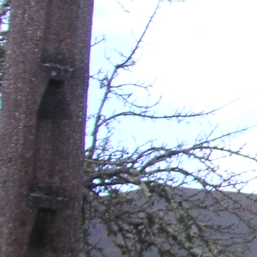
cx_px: 625
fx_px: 1369
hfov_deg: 9.5
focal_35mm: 163
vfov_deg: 10.6
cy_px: 295
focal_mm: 6.1
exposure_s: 1/350
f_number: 2.8
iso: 50
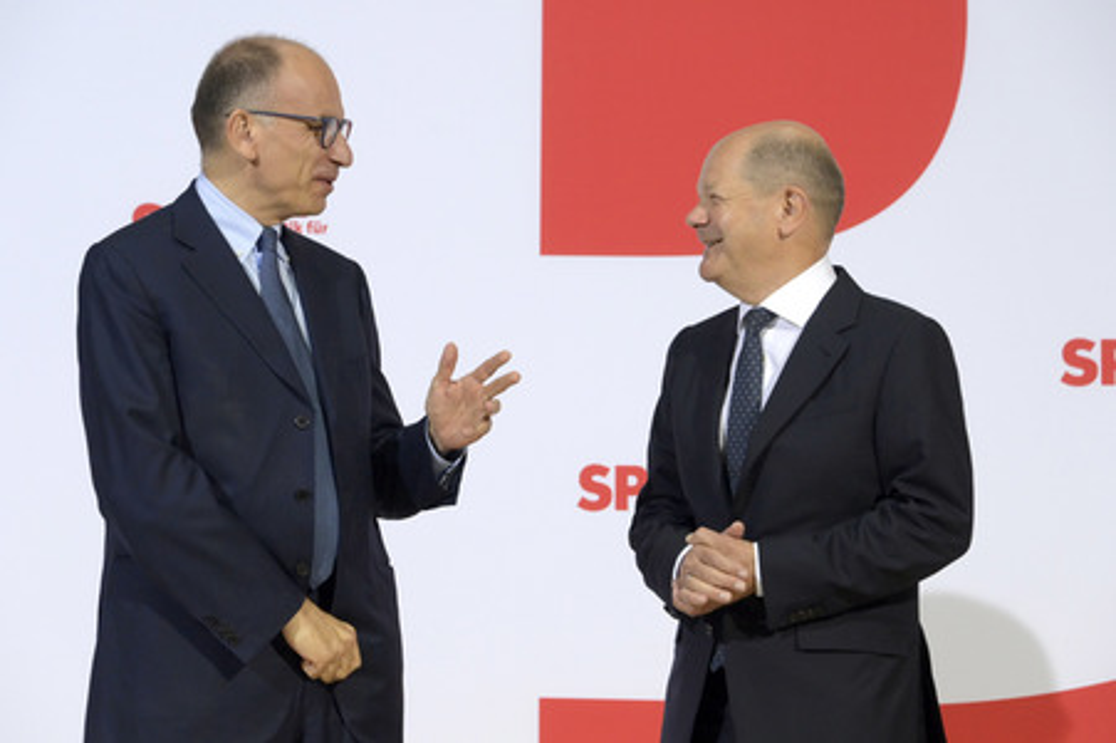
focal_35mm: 135
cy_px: 372
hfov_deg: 15.2
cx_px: 558
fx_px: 4182
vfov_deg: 10.1
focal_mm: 135
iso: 4000
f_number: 6.3
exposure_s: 1/640
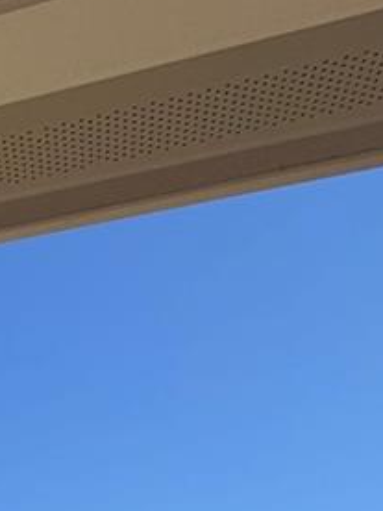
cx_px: -335
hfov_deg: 15.7
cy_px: 1066
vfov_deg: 17.1
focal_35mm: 78
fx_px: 1151
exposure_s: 1/970
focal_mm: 2.22
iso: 20
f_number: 2.2
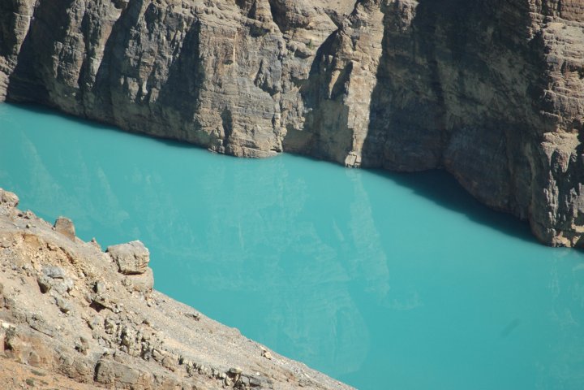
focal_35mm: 450
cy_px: 195
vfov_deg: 3.1
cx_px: 292
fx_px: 7299
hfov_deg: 4.6
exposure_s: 1/640
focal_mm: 300
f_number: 5.6
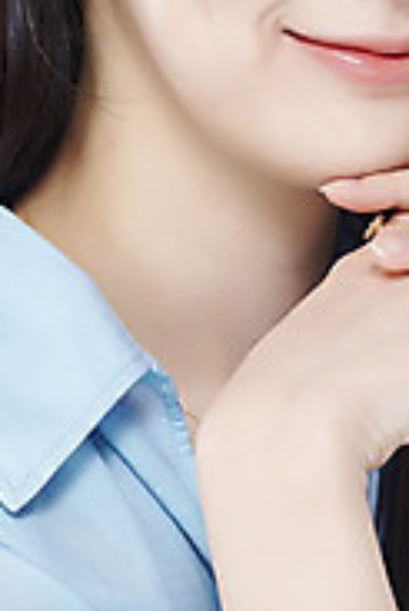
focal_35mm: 228
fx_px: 3878
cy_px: -3
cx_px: 321
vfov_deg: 9.0
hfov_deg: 6.0
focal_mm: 105
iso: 64
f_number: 11
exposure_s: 1/125
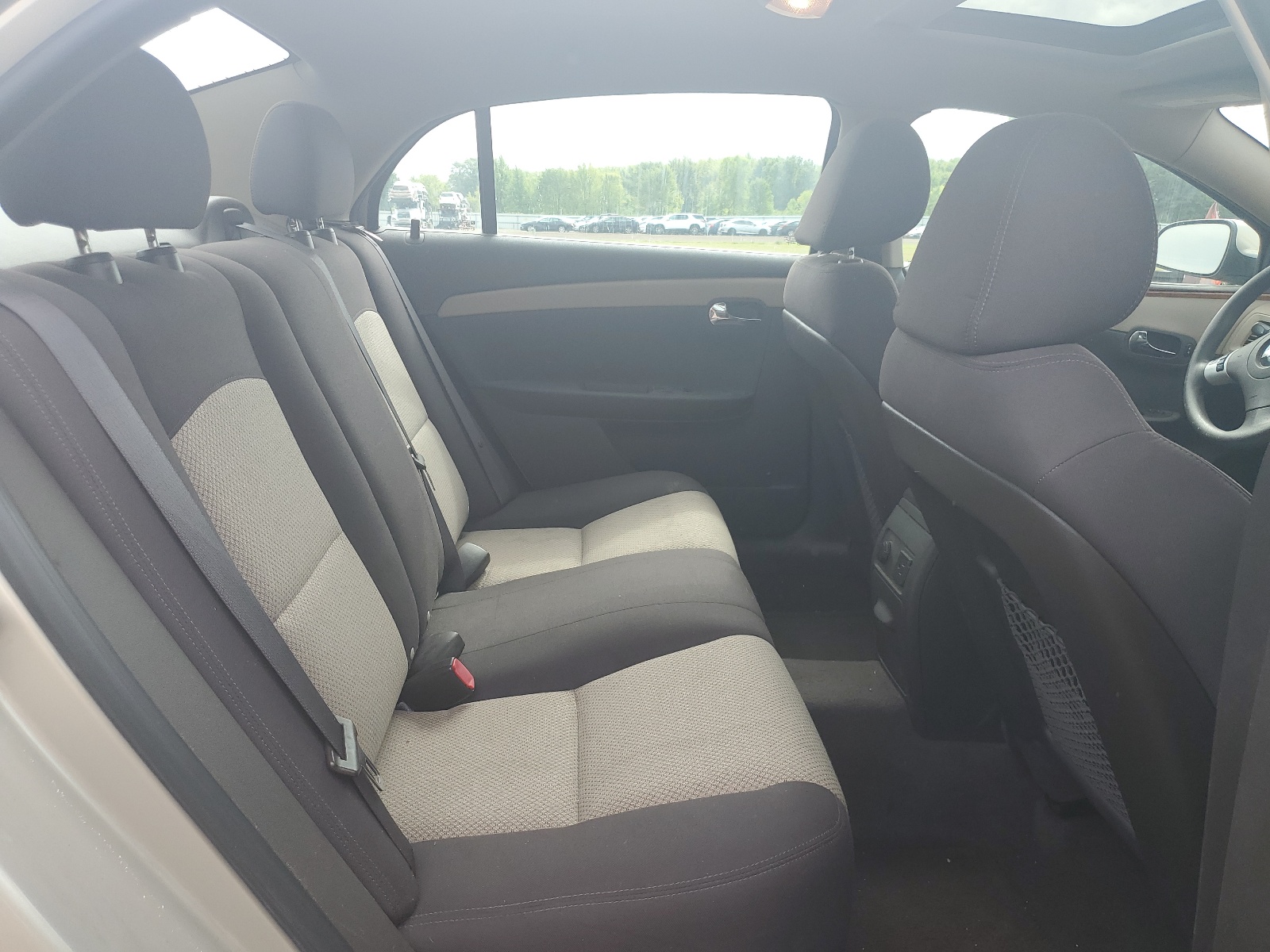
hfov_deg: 67.3
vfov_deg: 53.1
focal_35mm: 26
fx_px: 954
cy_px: 476
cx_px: 635
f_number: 1.5
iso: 50
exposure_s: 1/526
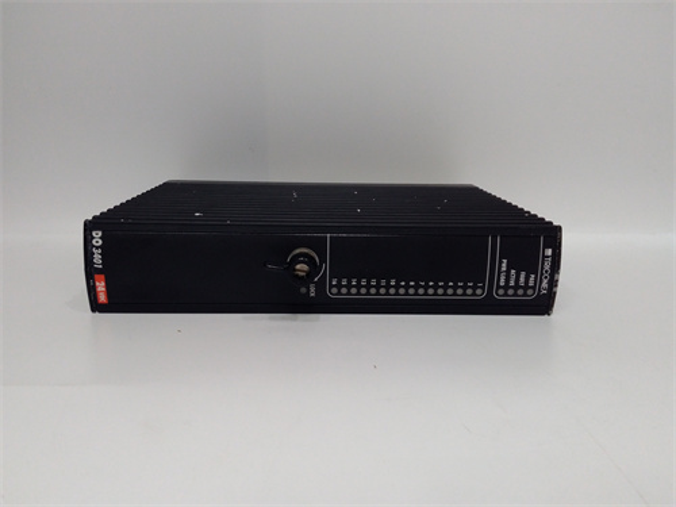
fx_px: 527
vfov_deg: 51.4
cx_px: 338
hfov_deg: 65.3
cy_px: 254
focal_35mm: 27
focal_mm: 3.79
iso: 246
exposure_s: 1/33
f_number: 2
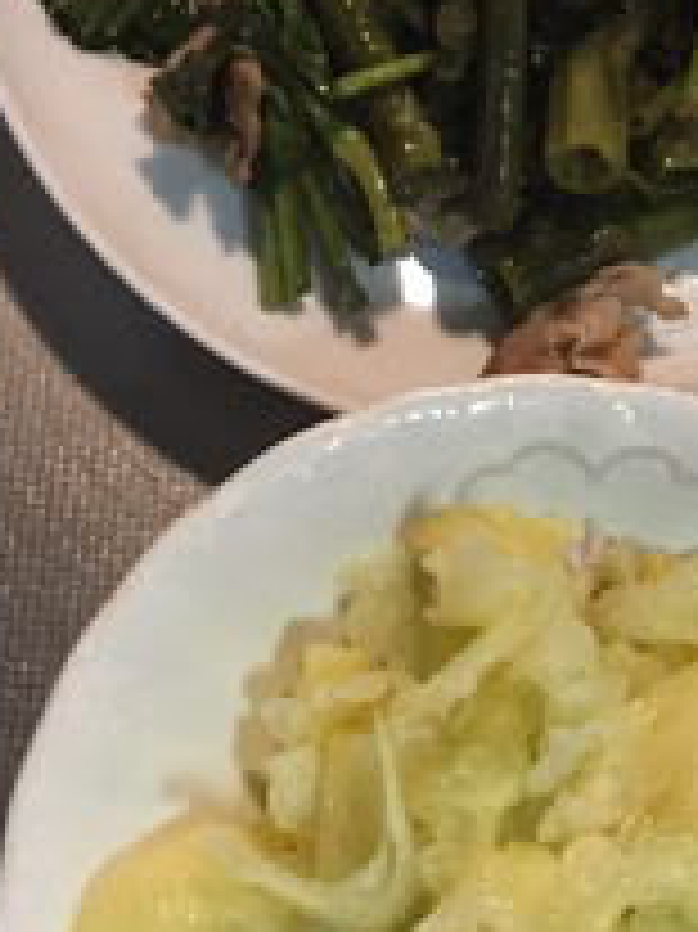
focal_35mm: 56
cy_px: 626
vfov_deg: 34.0
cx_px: 468
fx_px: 1507
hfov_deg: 25.9
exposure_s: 1/24
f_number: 2.2
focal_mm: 4.15
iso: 200
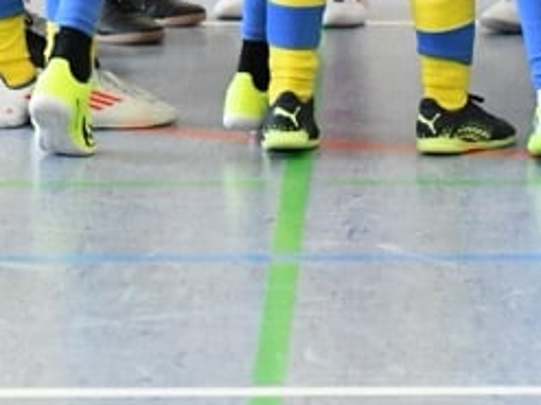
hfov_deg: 4.6
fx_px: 6686
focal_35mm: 428
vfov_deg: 3.4
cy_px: -465
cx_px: 556
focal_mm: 86
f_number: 2.8
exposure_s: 1/1600
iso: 8000
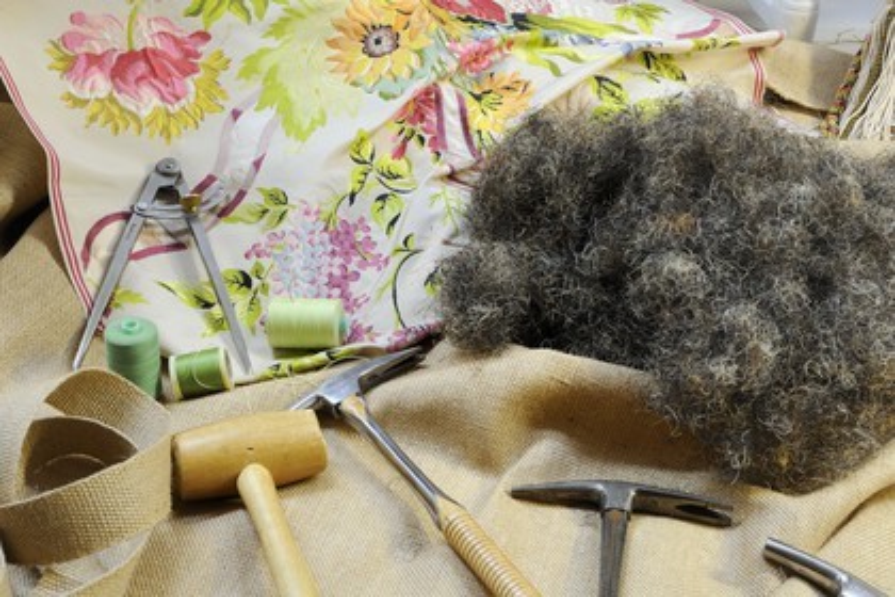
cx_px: 448
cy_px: 298
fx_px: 1392
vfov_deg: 24.2
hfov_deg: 35.6
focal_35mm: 56
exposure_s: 1.3
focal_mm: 56
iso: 200
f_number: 22
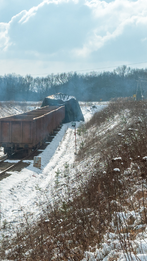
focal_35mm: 93
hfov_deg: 12.0
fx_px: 644
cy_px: 150
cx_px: -113
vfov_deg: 22.9
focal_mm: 29
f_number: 10
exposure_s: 1/500
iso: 100
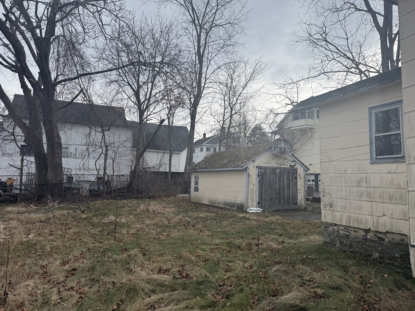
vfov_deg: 56.8
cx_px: 208
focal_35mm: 24
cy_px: 156
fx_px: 288
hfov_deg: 71.6
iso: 80
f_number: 1.78
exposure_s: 1/2110
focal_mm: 6.76
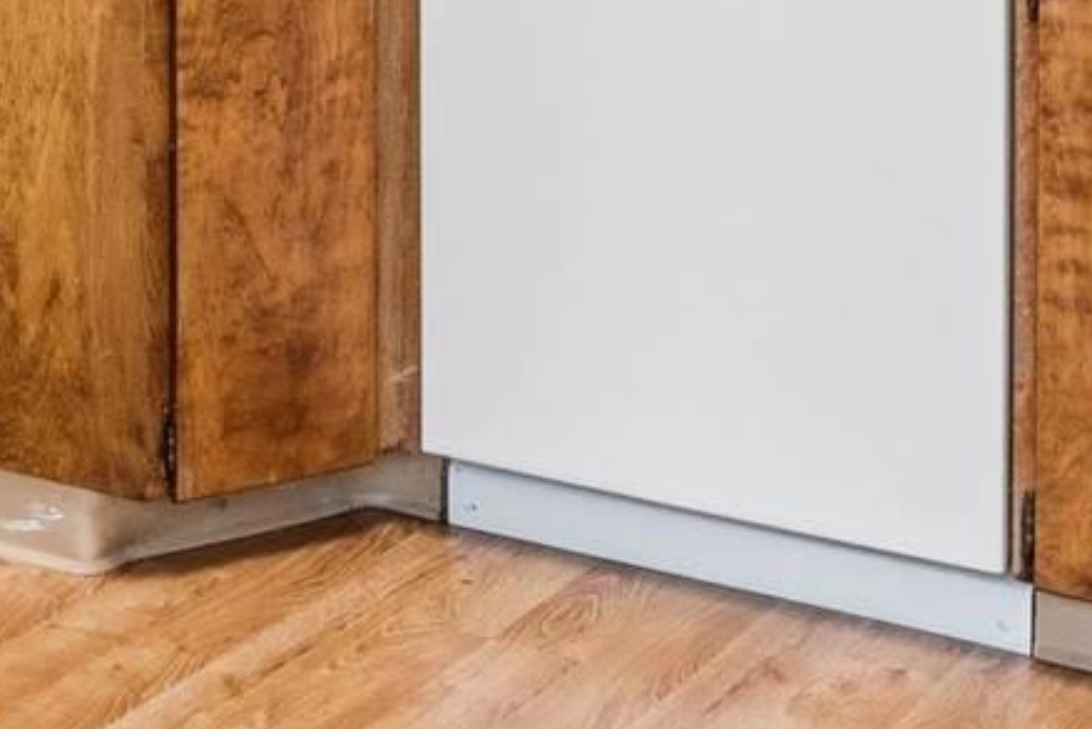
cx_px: -473
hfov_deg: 17.0
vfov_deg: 11.4
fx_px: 3356
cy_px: -617
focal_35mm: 111
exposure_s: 1/8
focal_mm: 15.8
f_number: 13
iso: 400
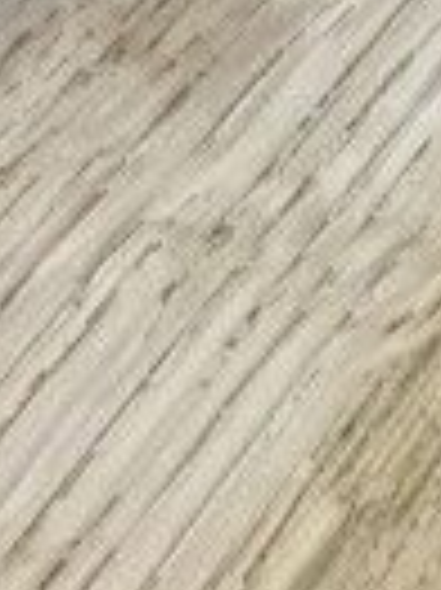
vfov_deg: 10.3
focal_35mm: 189
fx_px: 3216
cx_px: 378
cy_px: -171
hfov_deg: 7.8
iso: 200
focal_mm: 3.3
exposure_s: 1/25
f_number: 2.4
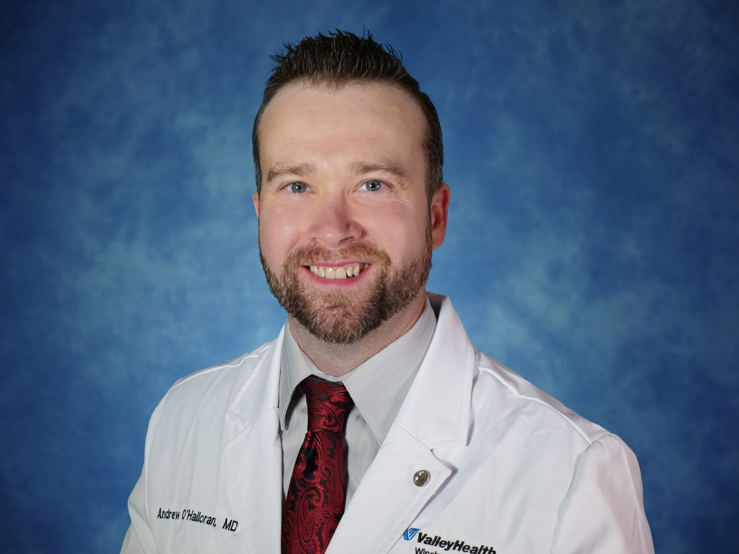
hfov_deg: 27.8
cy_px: 277
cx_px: 370
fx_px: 1494
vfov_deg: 21.0
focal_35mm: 70
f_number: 2.8
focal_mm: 35
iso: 400
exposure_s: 1/30
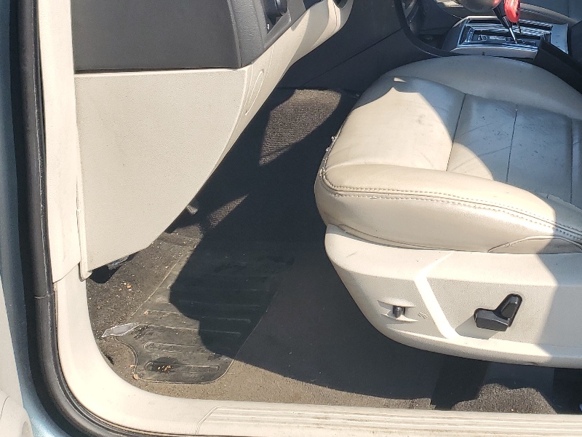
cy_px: 4
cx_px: 507
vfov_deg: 26.6
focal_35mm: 52
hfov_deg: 35.0
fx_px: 874
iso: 50
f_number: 1.5
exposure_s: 1/1429
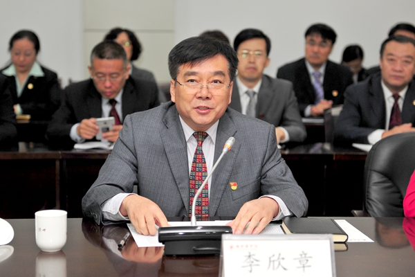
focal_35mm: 70
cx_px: 208
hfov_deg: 28.8
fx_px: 807
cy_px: 138
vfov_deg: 19.5
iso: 800
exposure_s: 1/125
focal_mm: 70
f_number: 3.2
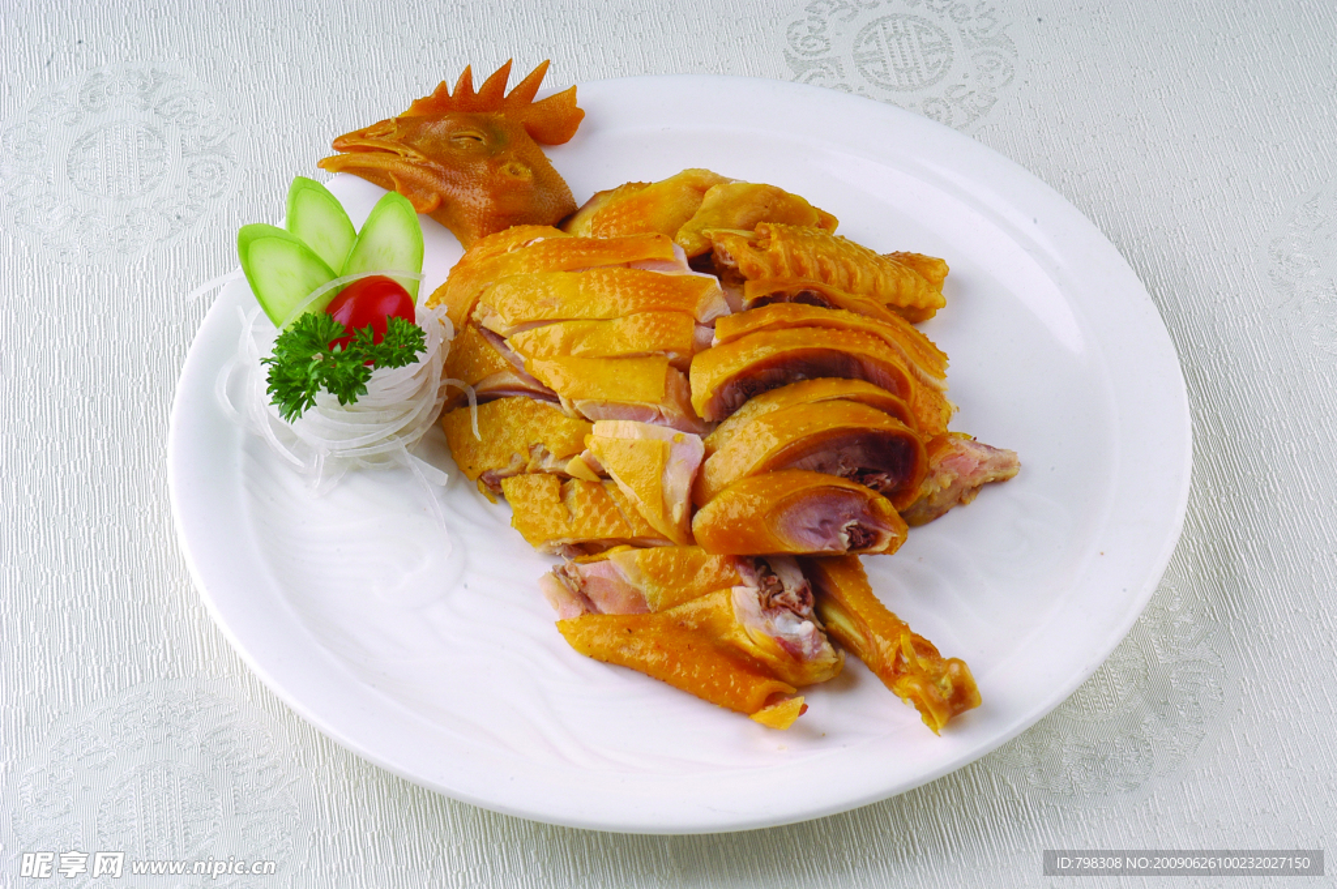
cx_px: 668
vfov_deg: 14.7
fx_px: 3451
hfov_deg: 21.9
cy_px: 444
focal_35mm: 93
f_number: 16
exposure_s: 1/125
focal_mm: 62
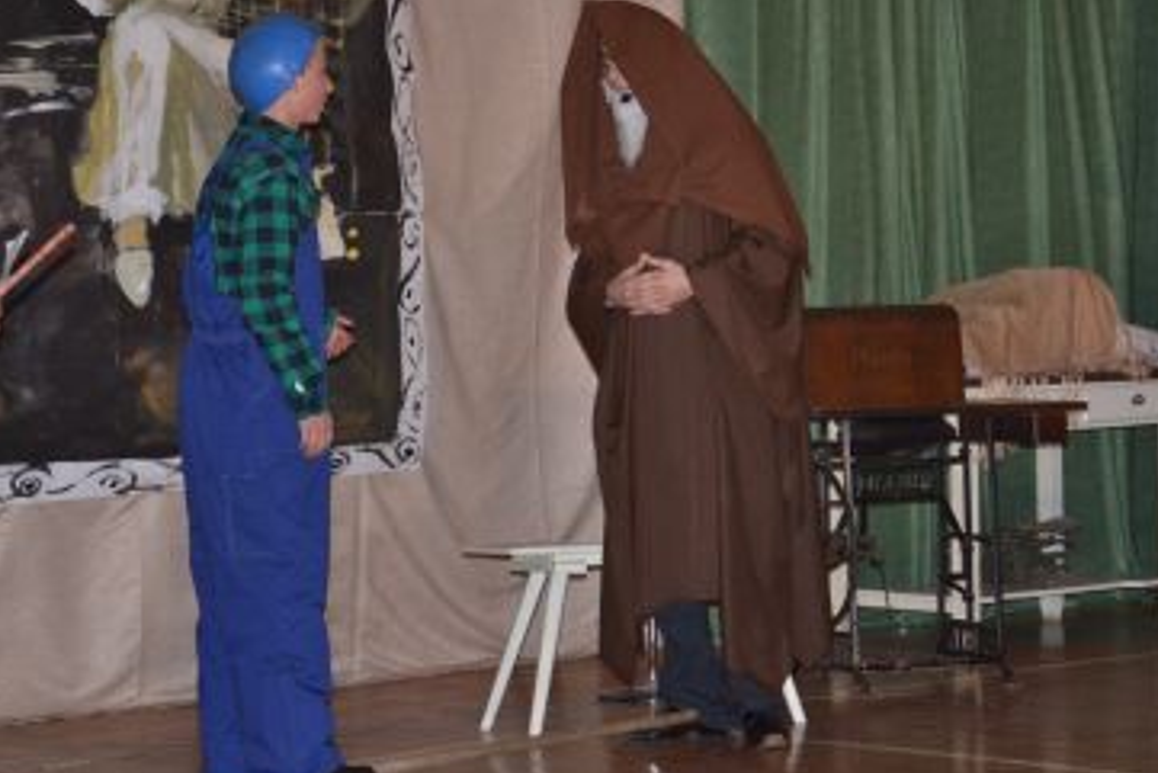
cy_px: 265
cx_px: 738
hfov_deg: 18.9
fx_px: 3475
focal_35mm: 108
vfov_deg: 12.7
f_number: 5
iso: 800
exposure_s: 1/30
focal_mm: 52
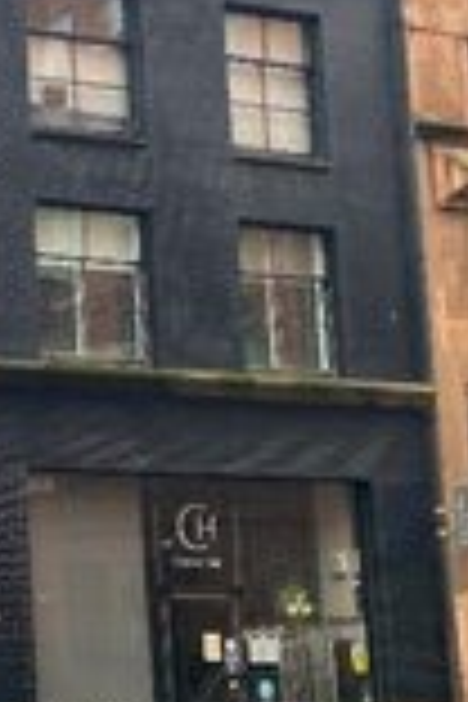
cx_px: -400
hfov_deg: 13.4
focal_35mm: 91
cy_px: 326
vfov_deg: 22.4
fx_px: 1774
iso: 100
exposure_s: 1/121
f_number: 1.8
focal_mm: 4.25
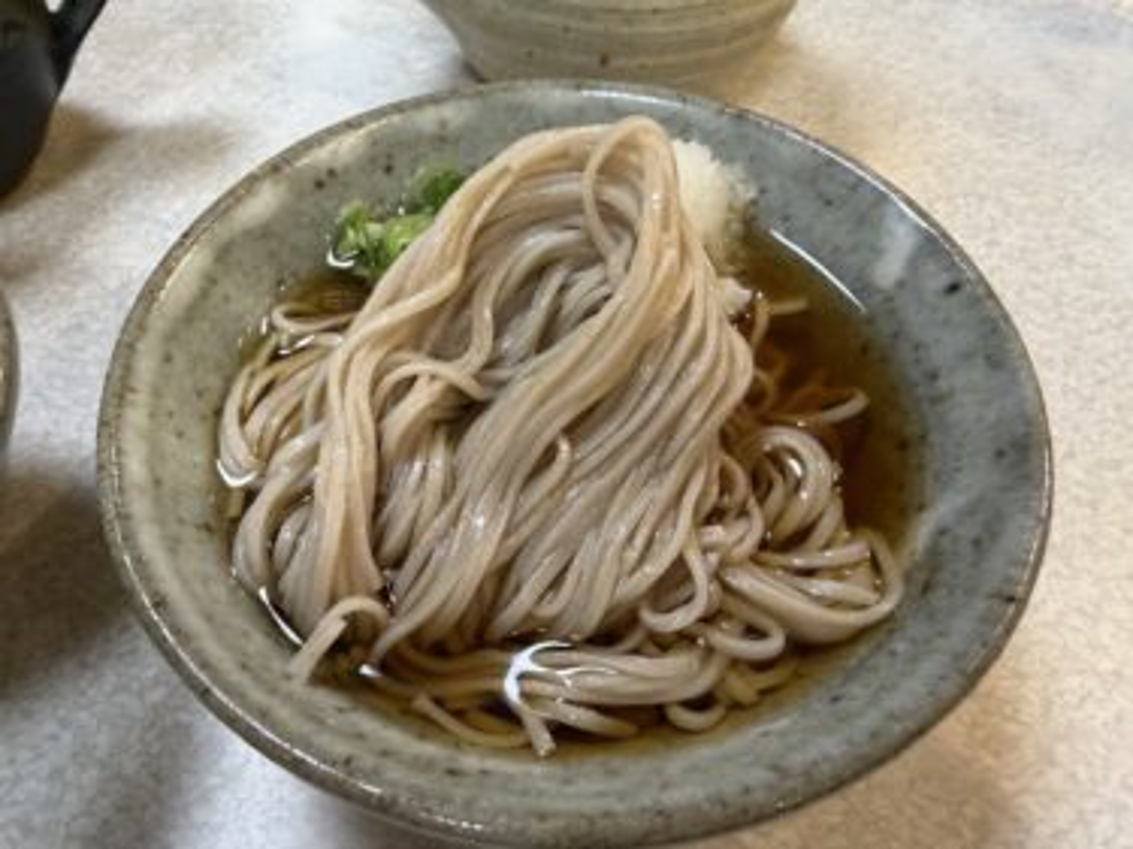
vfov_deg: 53.0
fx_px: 851
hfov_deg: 67.3
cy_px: 424
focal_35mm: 26
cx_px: 566
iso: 250
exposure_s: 1/60
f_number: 2.2
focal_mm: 2.22
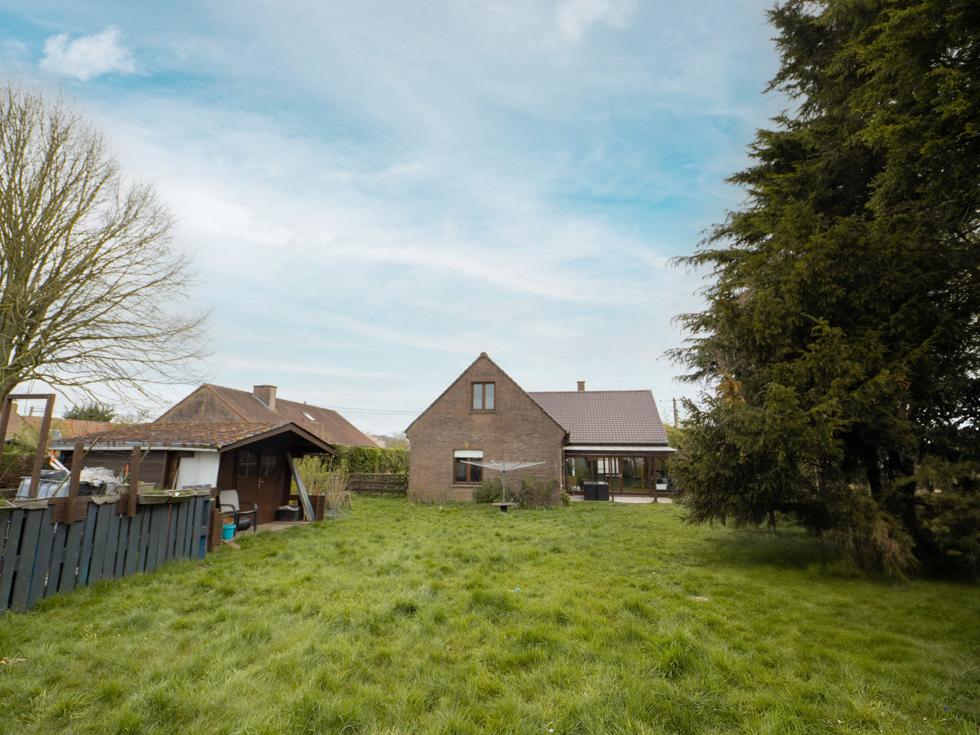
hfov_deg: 94.5
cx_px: 490
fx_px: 453
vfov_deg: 78.1
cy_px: 368
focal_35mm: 16
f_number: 4.5
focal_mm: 8
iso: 200
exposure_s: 1/250
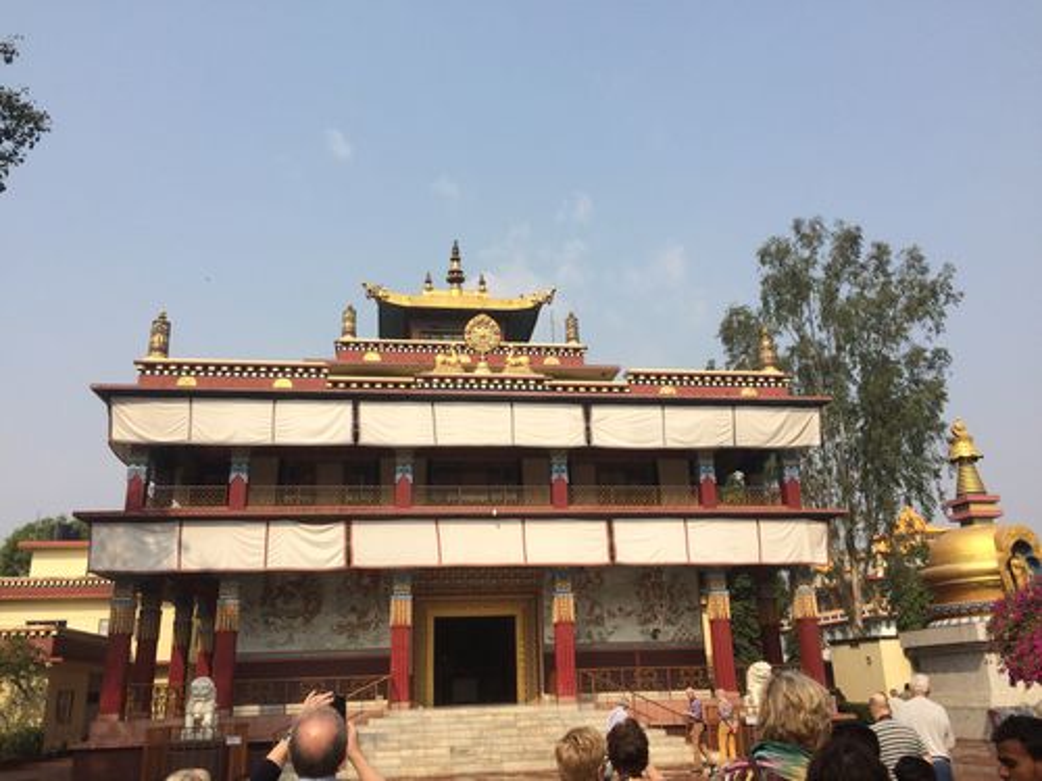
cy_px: 390
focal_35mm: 29
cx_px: 521
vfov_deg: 48.2
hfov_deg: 61.7
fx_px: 873
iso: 32
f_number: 2.2
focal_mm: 4.15
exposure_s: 1/2415
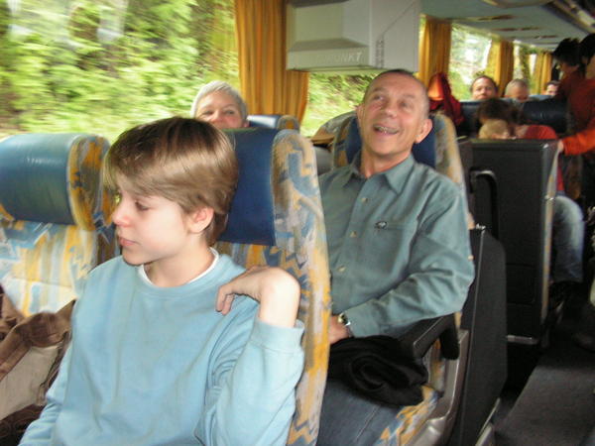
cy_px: 223
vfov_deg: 39.7
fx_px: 619
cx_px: 298
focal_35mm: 36
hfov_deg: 51.4
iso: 160
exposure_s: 1/40
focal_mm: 6
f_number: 3.2
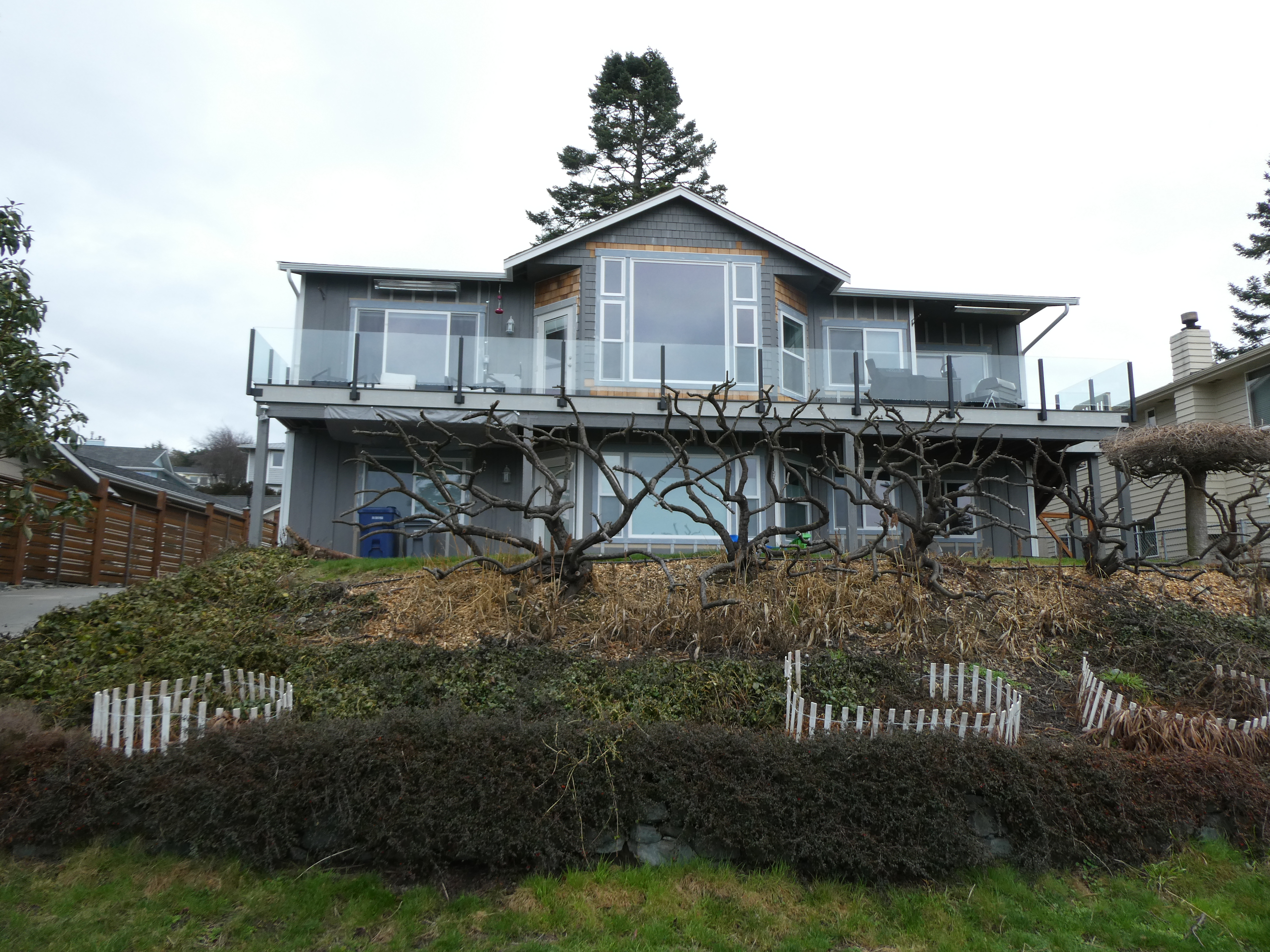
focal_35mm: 24
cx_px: 635
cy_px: 476
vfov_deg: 56.8
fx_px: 881
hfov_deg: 71.6
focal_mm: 4.3
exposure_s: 1/250
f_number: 3.3
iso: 80
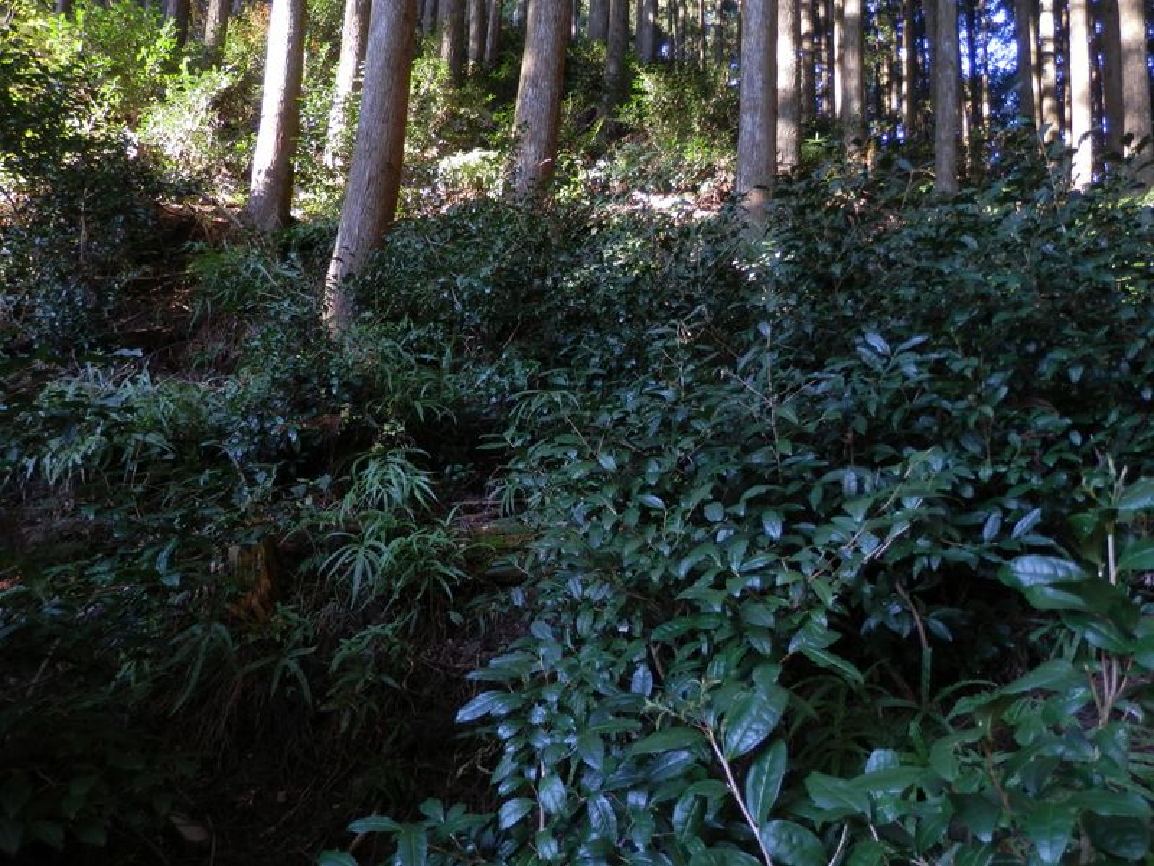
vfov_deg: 54.9
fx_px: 833
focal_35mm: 25
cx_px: 577
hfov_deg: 69.4
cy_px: 433
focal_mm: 4.5
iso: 100
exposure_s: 1/30
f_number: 3
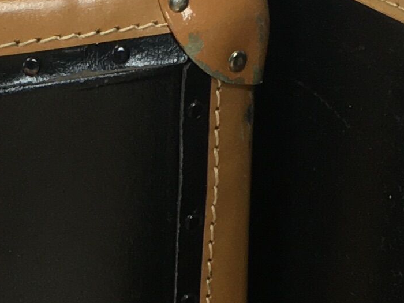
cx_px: 124
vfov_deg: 8.8
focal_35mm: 167
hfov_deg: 11.8
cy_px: 296
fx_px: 1949
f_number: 2.2
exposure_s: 1/33
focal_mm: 4.15
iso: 50
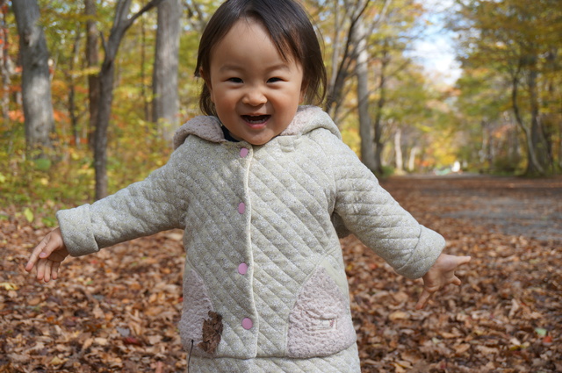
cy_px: 186
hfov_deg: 40.0
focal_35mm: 50
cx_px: 281
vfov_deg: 27.2
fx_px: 772
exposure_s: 1/160
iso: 125
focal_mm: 33
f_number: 5
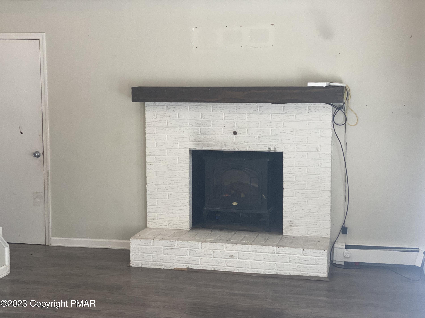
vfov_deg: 28.0
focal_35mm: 52
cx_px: 212
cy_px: 159
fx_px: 638
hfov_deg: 36.8
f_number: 2
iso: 160
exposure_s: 1/120
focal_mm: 6
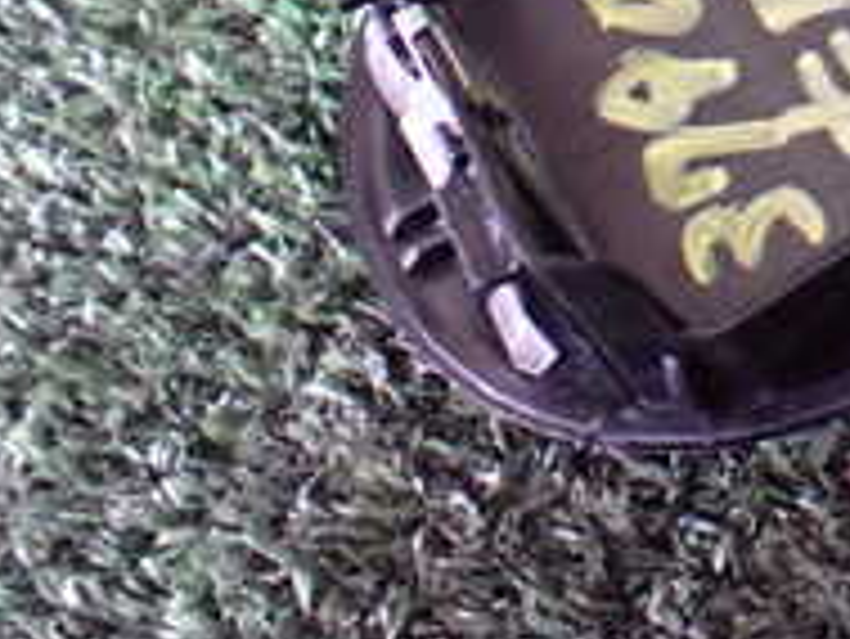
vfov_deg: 14.4
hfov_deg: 18.5
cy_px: -346
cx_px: 1237
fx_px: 2334
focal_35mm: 95
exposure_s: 1/30
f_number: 2.3
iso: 1250
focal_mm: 5.4
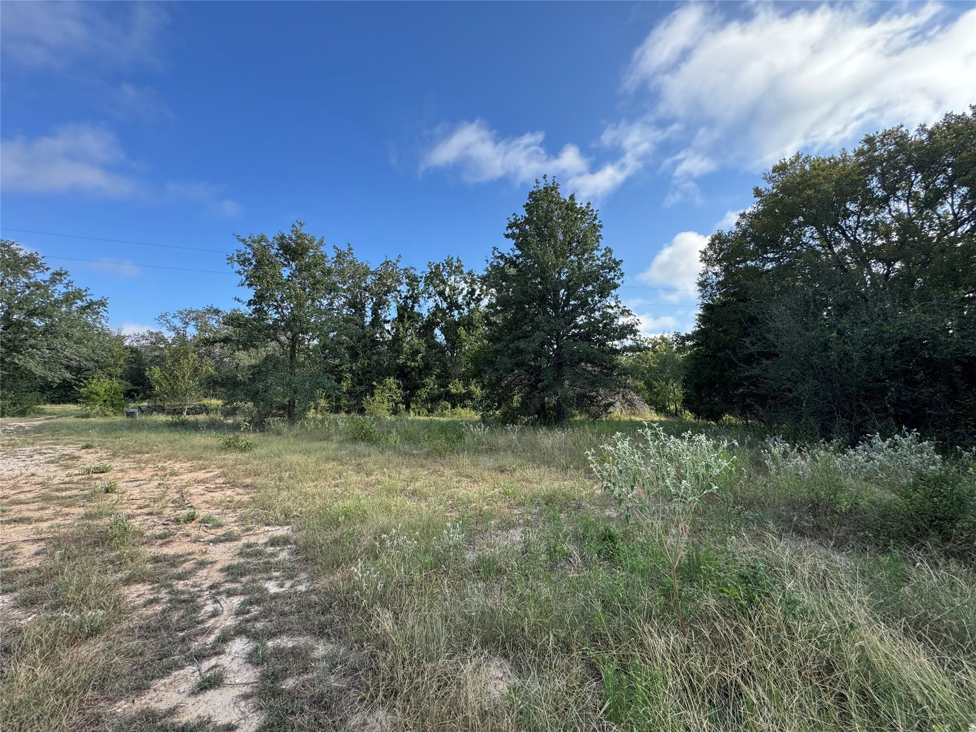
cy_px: 366
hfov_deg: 102.1
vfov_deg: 85.7
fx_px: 395
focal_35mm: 14
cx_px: 488
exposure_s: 1/505
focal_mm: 2.22
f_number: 2.2
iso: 40
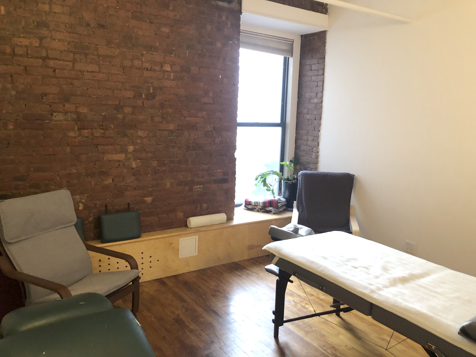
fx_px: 385
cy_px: 178
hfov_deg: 63.4
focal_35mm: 28
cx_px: 238
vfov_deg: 49.7
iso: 64
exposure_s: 1/15
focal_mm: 3.99
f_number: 1.8
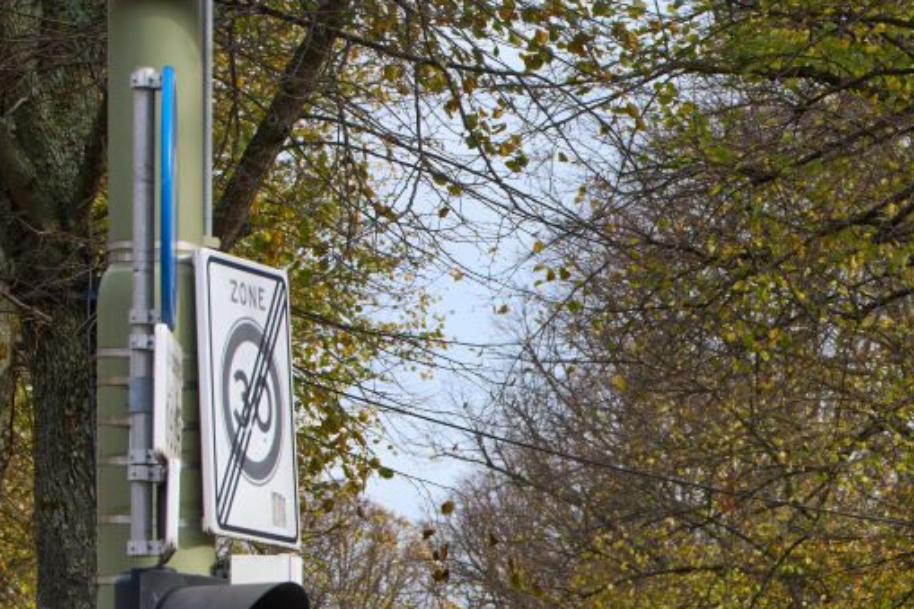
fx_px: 7994
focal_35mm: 315
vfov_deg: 4.3
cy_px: 1030
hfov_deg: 6.5
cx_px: 1340
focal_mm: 91
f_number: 9
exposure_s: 1/320
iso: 400
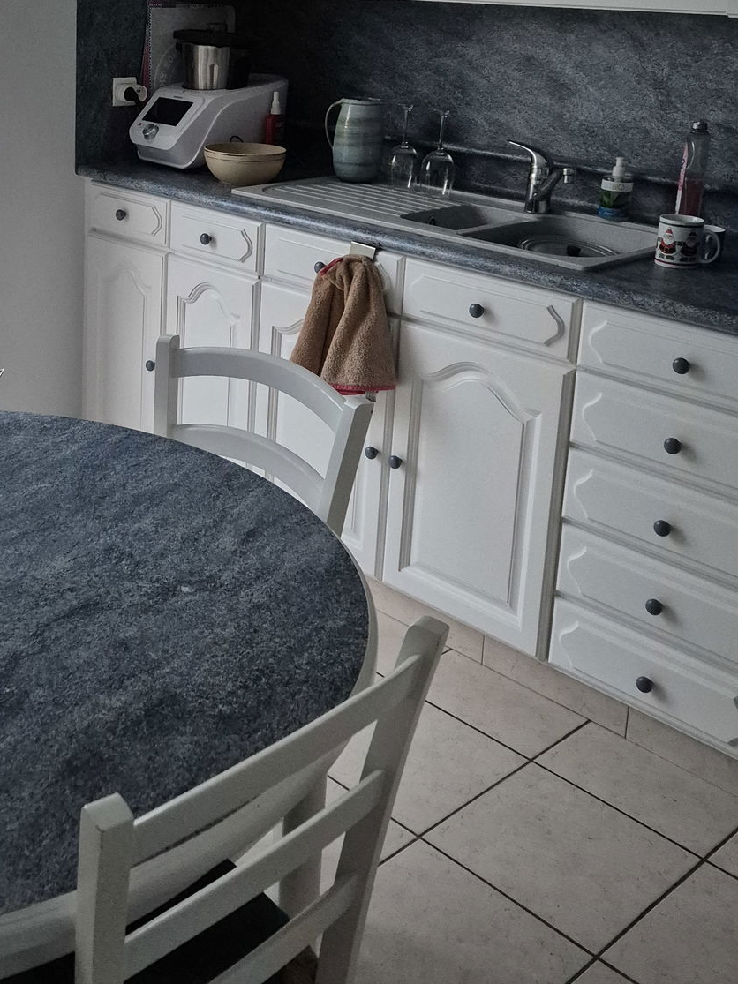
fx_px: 1251
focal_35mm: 44
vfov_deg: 41.4
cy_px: 222
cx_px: 195
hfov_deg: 32.3
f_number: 1.8
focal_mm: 5.4
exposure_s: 1/100
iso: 1000
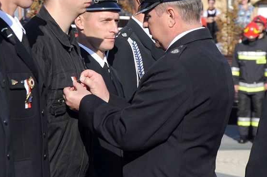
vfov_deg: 7.5
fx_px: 1356
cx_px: 98
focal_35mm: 183
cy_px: 59
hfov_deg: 11.2
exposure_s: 1/1000
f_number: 8
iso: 400
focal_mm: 80
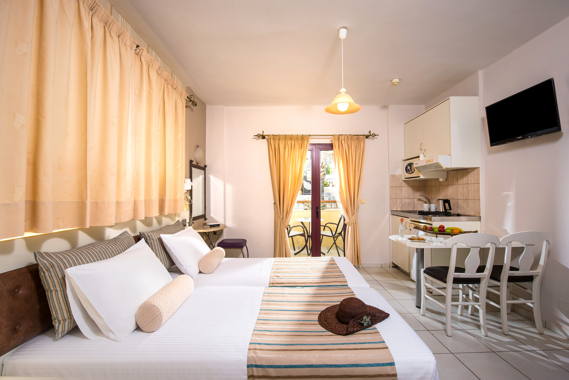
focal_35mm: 16
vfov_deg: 73.8
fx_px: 253
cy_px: 190
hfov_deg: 96.7
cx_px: 284
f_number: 6.3
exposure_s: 1/60
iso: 200
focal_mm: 16
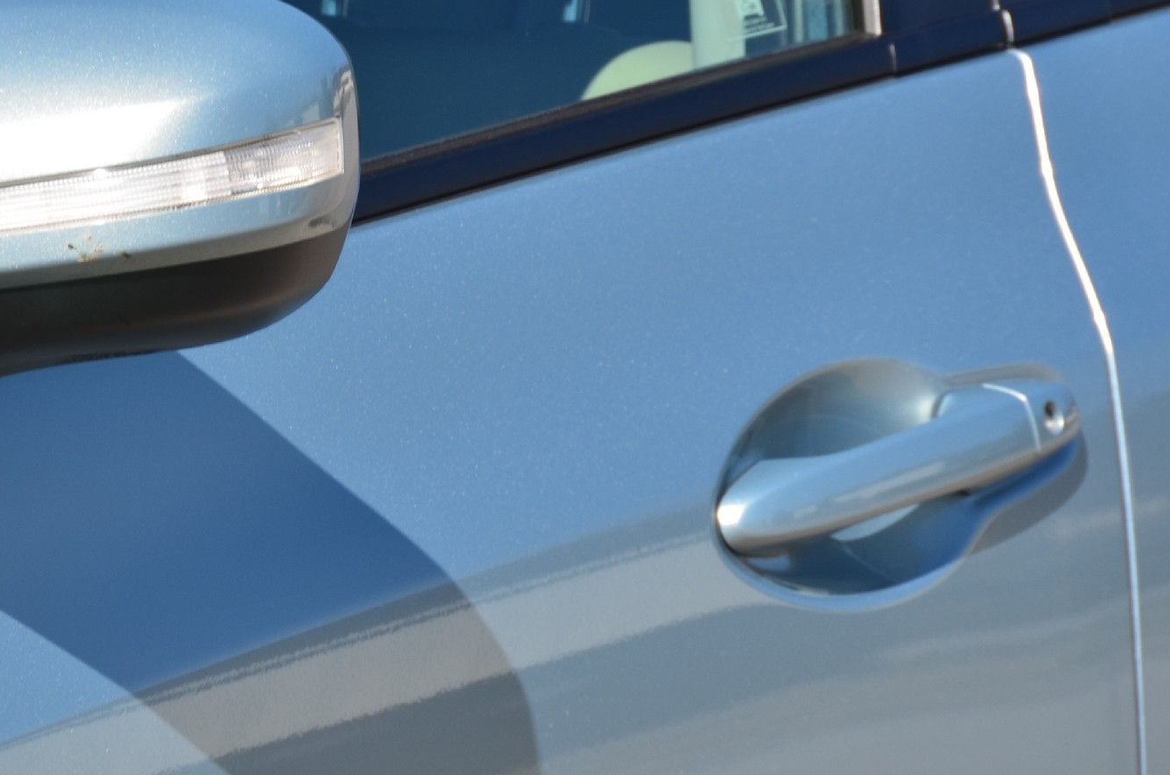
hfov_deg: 3.7
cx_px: 71
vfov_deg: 2.4
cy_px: 179
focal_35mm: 565
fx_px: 18325
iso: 110
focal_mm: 200
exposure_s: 1/125
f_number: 11
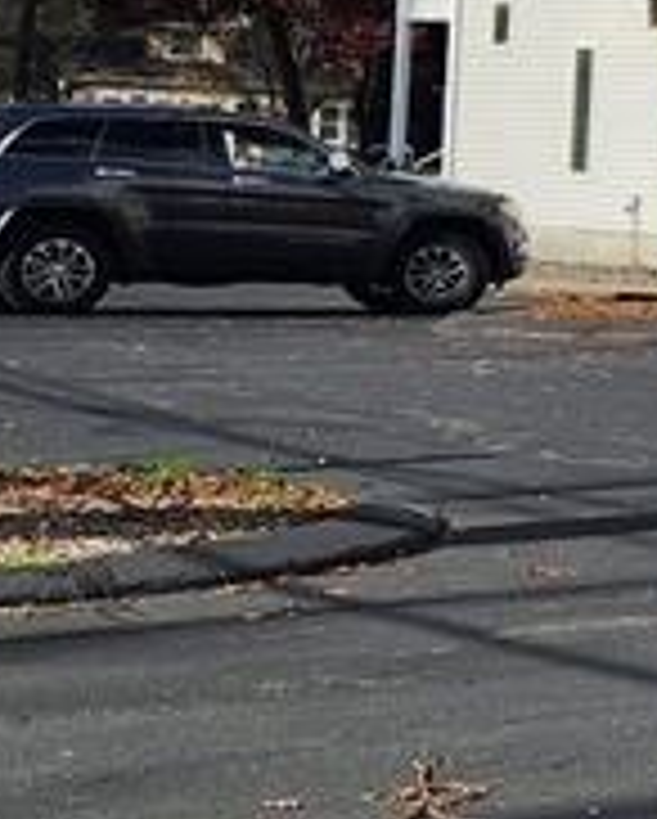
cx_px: 1944
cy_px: 176
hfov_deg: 9.6
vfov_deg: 15.2
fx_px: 3057
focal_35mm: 126
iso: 20
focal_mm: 5.4
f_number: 1.8
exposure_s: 1/1414
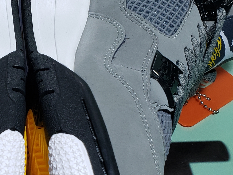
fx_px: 552
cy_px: 100
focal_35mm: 82
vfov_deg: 18.0
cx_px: 27
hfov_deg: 23.3
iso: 50
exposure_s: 1/210
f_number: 2.4
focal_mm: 4.3
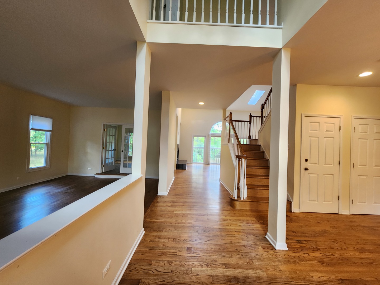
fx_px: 143
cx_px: 190
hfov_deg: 106.2
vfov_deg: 89.9
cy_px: 142
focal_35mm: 13
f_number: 2.2
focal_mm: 2.2
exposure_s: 1/60
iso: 250
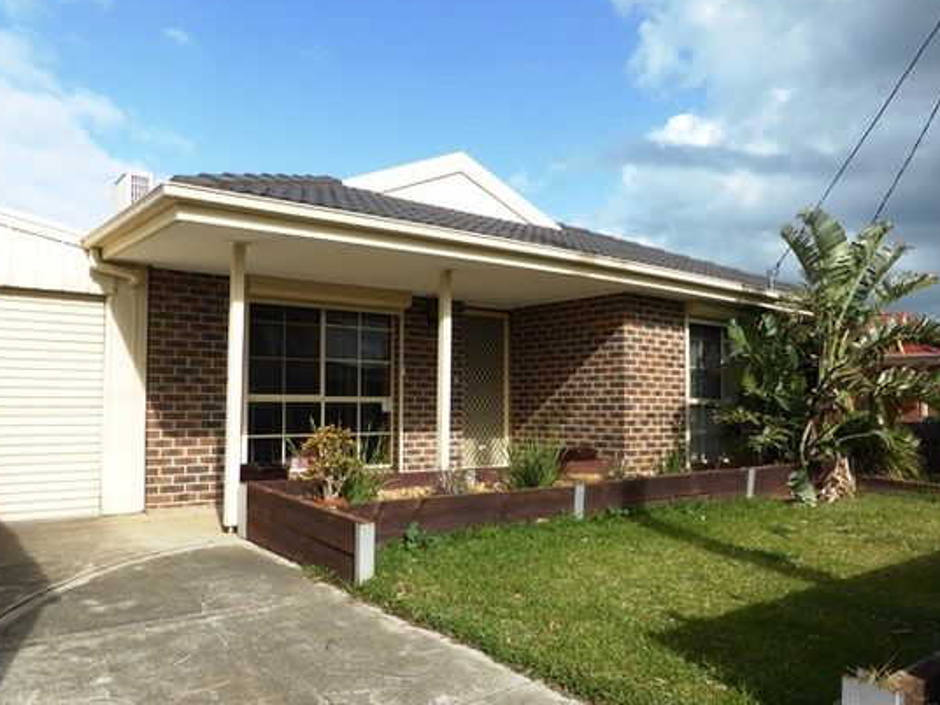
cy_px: 370
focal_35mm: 28
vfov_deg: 49.7
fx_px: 760
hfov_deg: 63.4
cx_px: 475
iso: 100
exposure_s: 1/1000
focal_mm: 4.3
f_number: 3.3
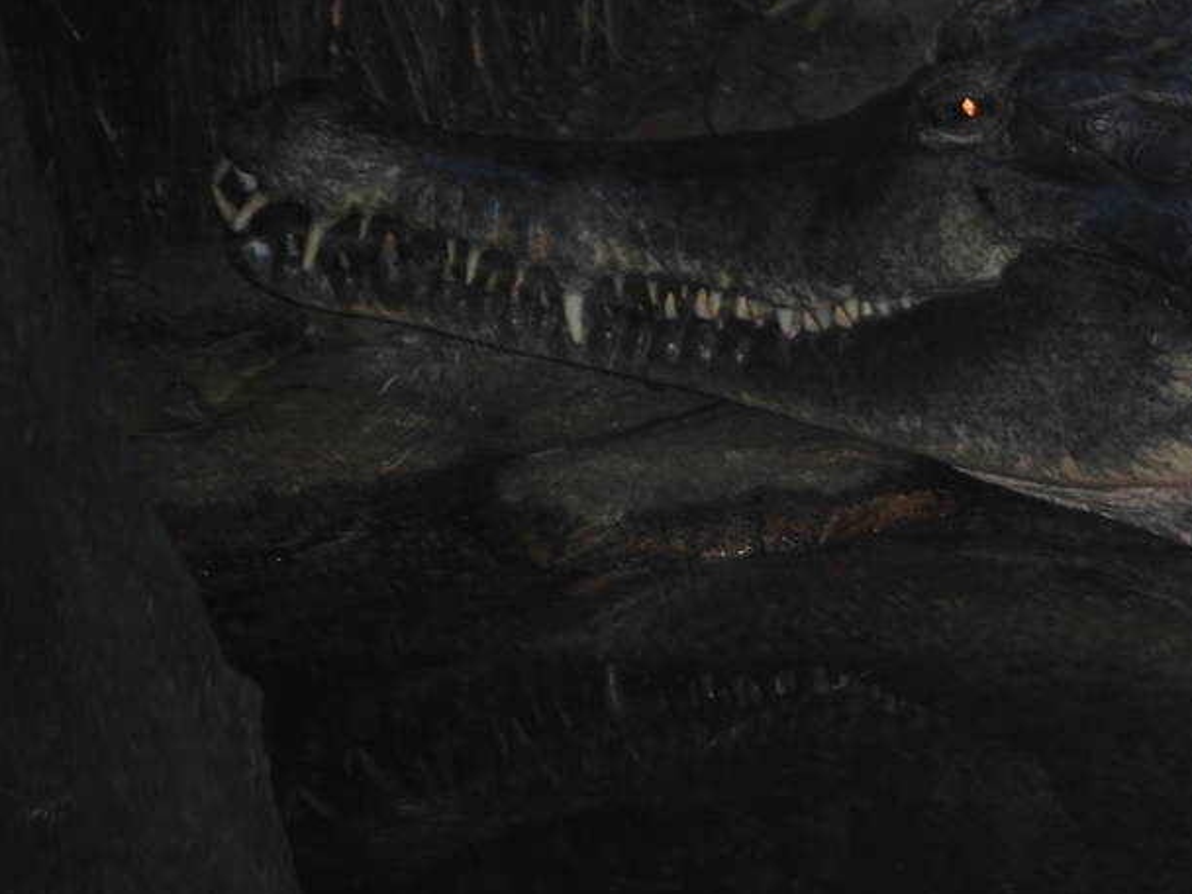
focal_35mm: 304
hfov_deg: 6.5
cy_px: 152
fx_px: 10468
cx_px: 1566
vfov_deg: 4.9
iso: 200
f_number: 4.2
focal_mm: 80
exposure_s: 1/60
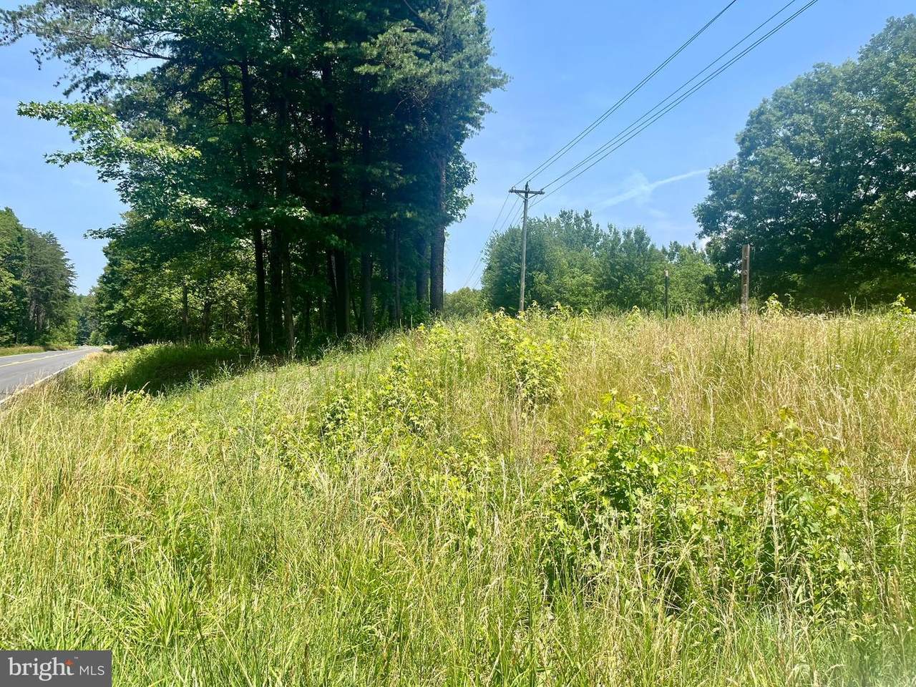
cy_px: 344
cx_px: 458
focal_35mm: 26
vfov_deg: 53.1
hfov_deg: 67.3
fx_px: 688
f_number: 1.6
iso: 50
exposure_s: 1/2309
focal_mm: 5.1
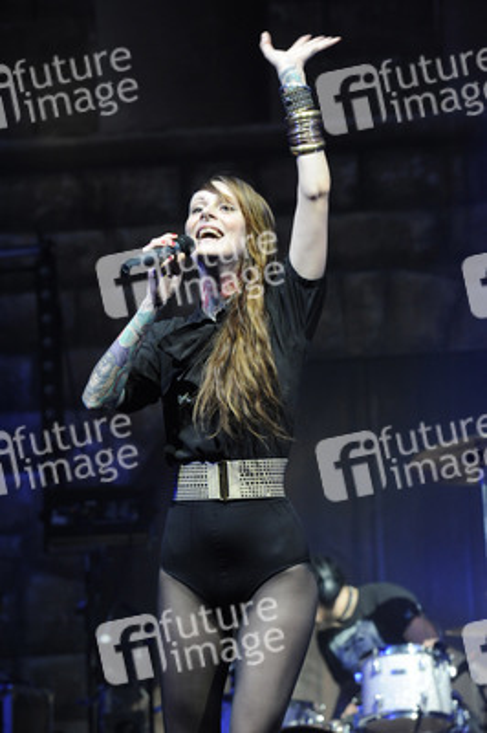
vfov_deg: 13.7
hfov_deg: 9.1
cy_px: 366
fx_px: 3049
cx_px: 244
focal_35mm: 150
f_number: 5.6
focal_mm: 150
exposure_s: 1/250
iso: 3200
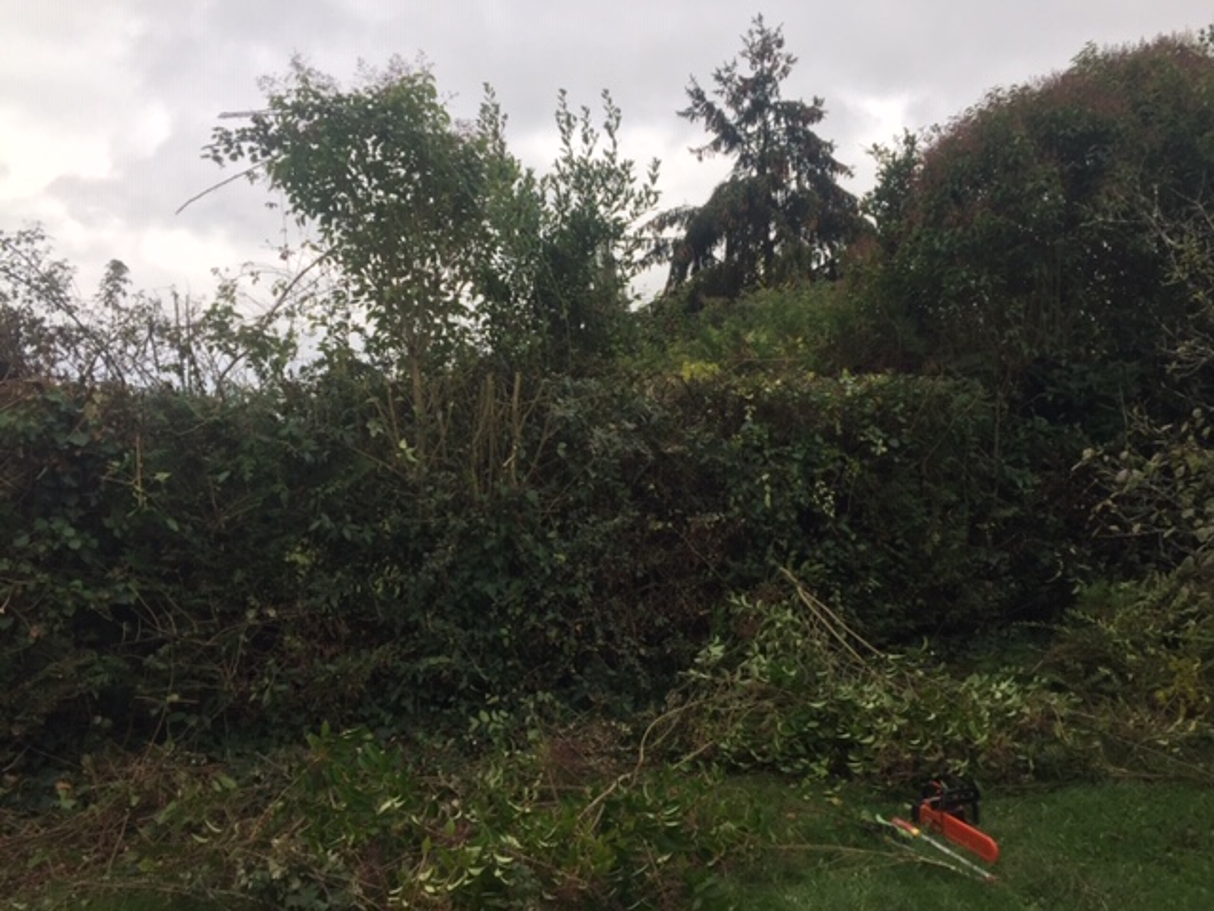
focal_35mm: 29
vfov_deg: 48.2
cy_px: 456
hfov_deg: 61.7
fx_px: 1017
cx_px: 607
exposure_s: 1/384
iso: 32
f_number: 2.2
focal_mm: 4.15
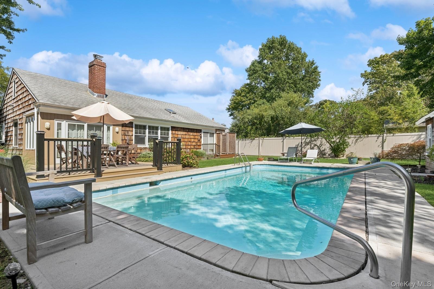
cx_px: 217
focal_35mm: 16
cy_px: 144
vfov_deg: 72.0
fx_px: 199
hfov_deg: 95.0
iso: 400
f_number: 8
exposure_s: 1/1000
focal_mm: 16.5
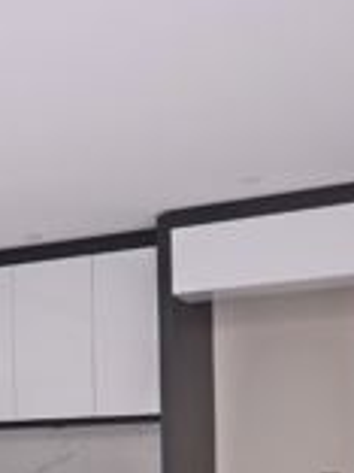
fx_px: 1064
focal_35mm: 78
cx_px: -53
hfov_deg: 18.1
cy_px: 464
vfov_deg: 24.0
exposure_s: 1/60
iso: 320
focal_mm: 12
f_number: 5.6
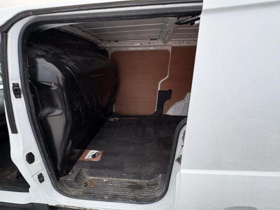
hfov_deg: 102.1
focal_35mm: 14
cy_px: 105
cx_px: 140
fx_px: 113
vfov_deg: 85.7
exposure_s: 1/60
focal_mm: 2.22
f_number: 2.2
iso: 250
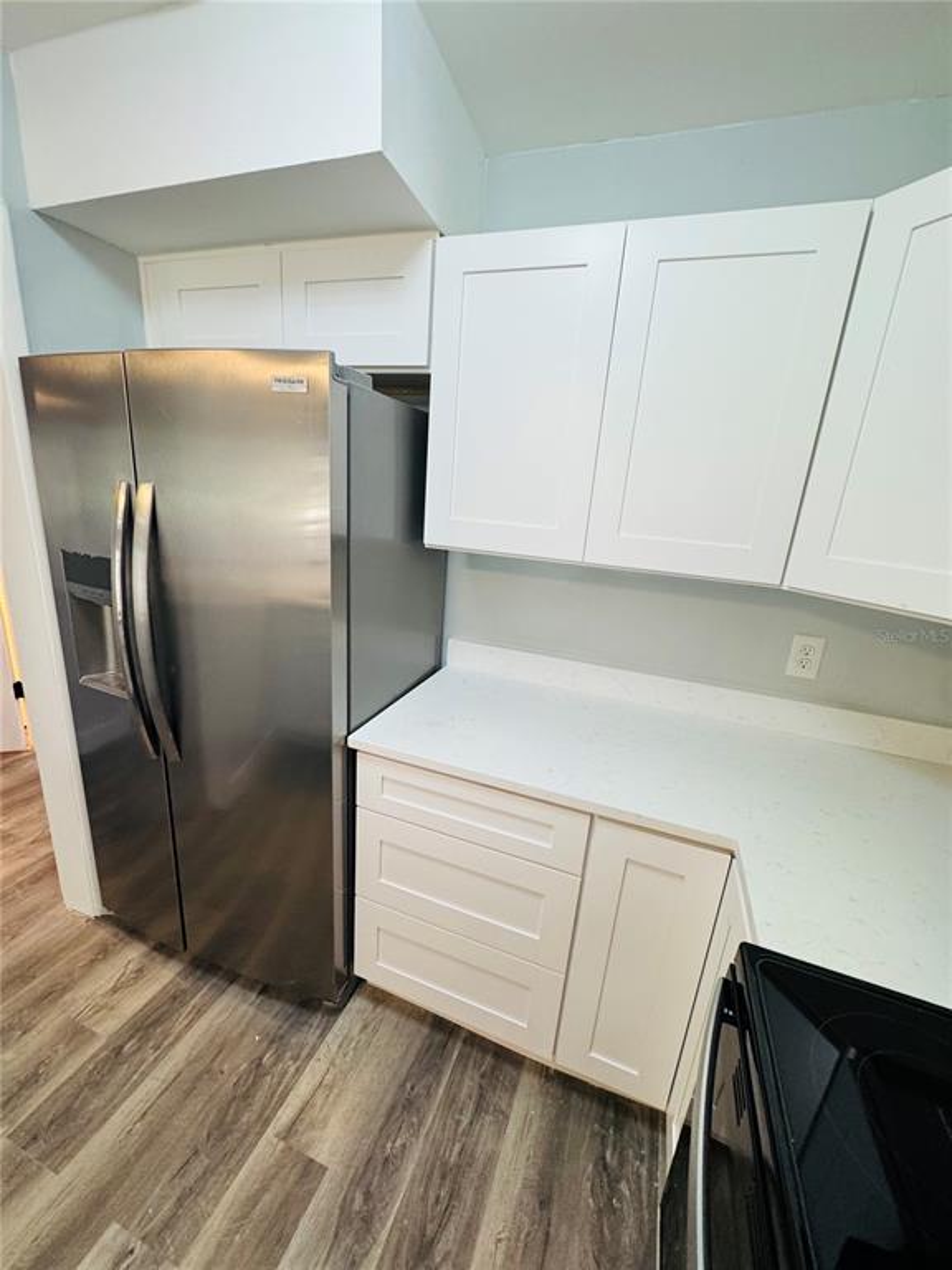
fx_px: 513
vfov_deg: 102.1
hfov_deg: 85.7
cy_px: 635
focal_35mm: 14
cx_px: 476
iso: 200
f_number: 2.2
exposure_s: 1/120
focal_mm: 2.22
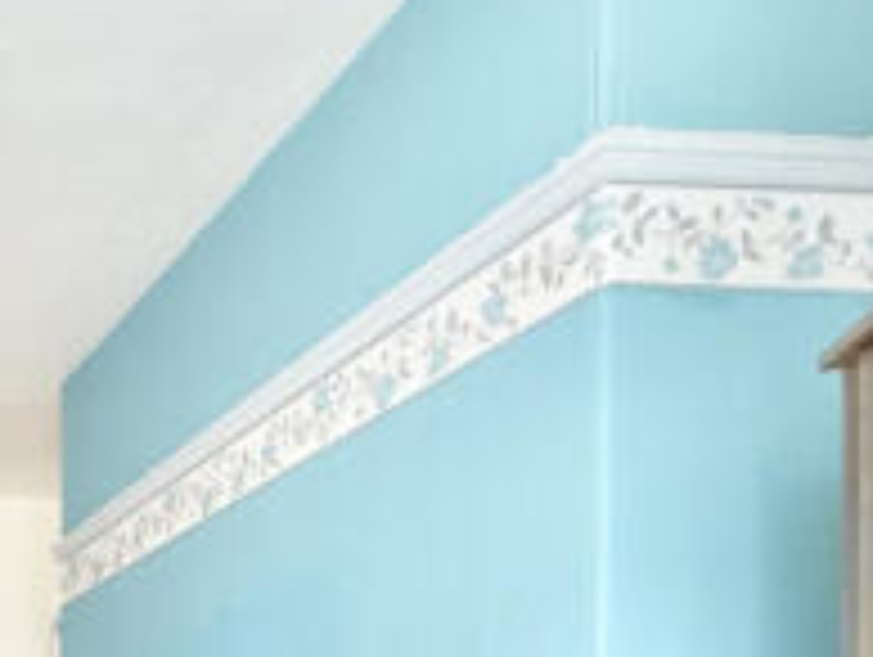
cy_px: 853
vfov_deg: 28.3
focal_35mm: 42
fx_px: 1061
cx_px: -349
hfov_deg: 30.8
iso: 320
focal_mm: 2.22
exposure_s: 1/68
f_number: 2.2
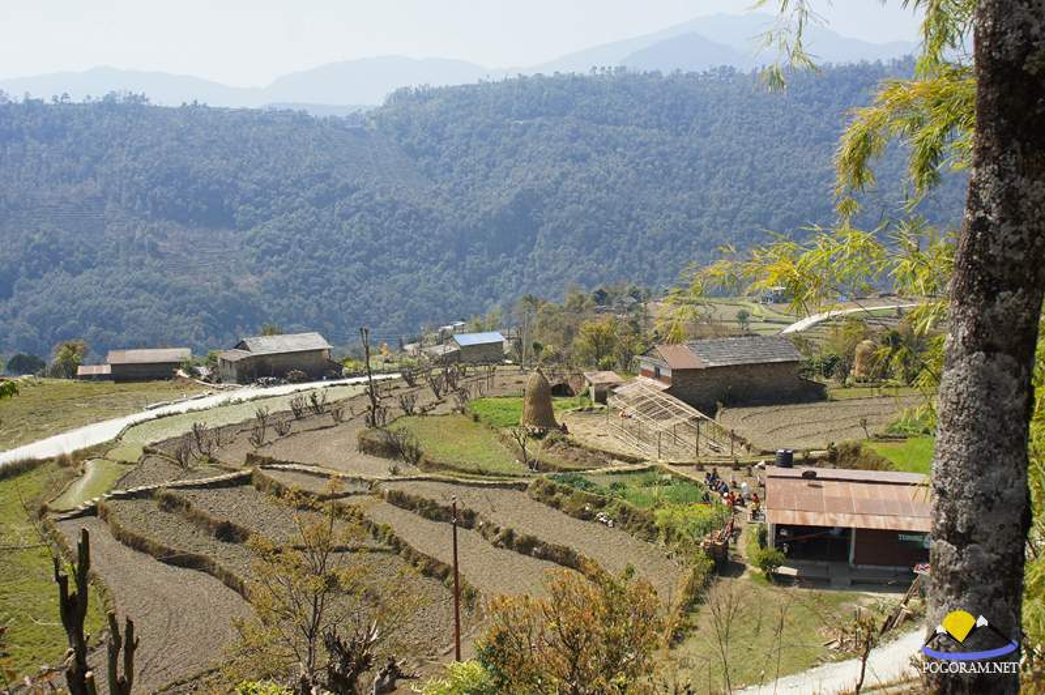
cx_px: 522
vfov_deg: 31.8
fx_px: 1218
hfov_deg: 46.4
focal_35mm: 42
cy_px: 348
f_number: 8
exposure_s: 1/160
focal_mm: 28
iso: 100
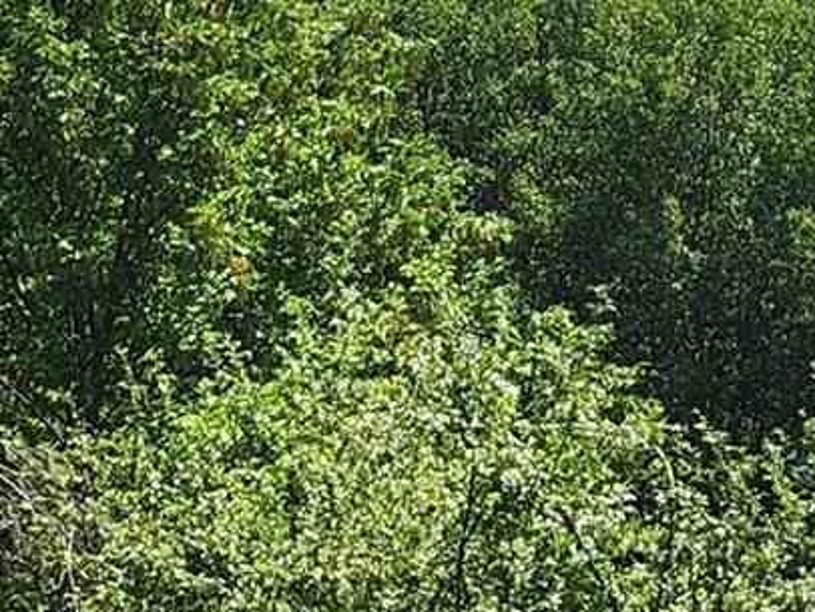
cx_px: 225
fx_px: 4099
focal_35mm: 174
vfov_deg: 8.5
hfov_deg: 11.3
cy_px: 32
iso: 20
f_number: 1.8
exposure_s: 1/2327
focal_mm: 5.4
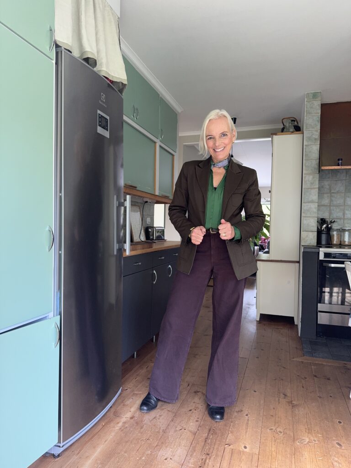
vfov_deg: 71.6
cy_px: 234
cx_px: 176
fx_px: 324
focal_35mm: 24
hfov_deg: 56.8
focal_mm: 6.76
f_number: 1.78
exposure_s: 1/99
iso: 200
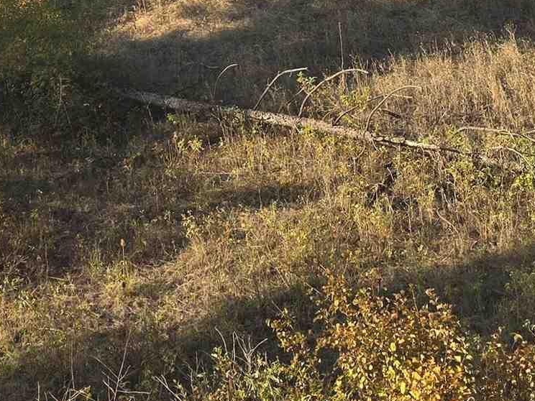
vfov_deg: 14.9
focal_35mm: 95
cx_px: 268
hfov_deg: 20.7
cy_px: -107
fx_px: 1468
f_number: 1.7
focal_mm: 6.3
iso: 25
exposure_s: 1/359
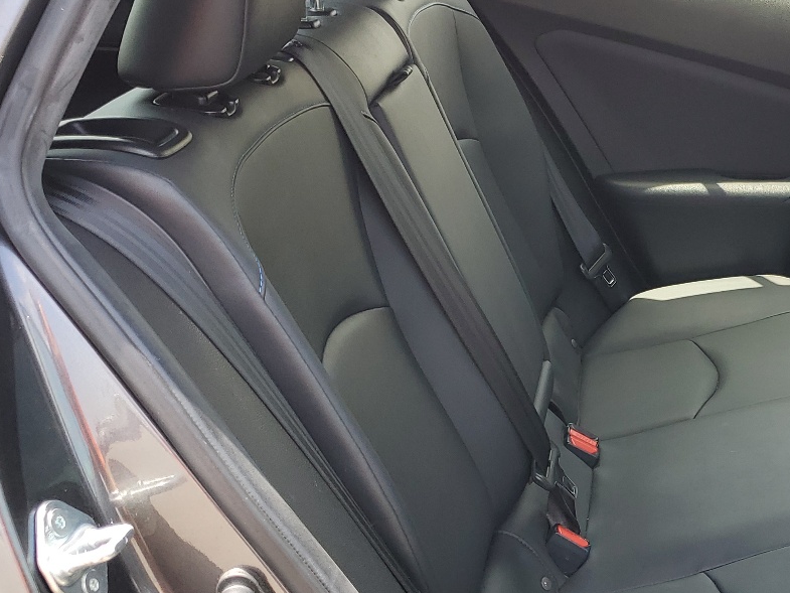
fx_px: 1210
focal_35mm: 53
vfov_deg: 27.5
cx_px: 700
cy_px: 329
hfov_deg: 34.3
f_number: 1.5
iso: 50
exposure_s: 1/263
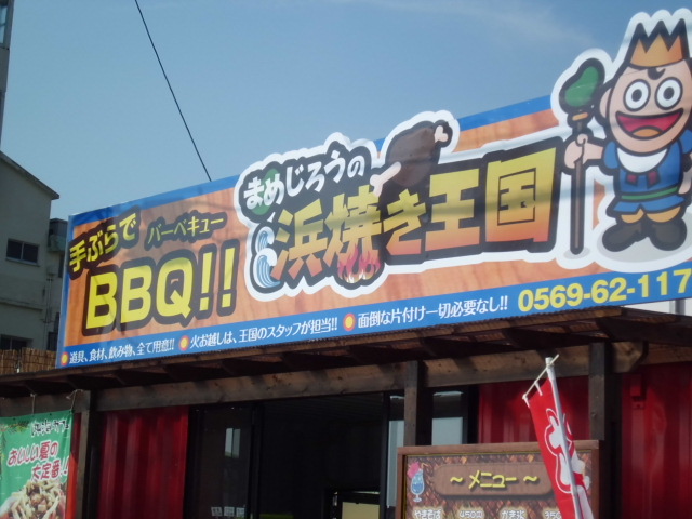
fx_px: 1459
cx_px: 346
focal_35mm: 73
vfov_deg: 20.2
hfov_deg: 26.7
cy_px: 260
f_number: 4.4
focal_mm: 13
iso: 64
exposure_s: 1/800
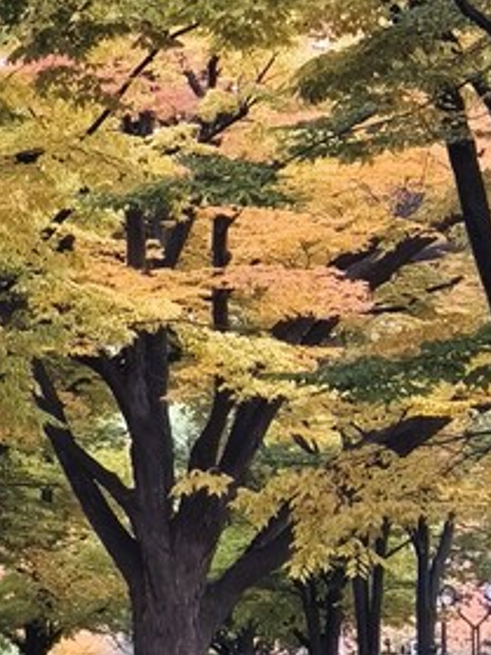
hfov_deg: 7.4
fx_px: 3747
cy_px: 617
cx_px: -63
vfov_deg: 9.9
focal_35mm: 198
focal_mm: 6.18
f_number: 1.65
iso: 100
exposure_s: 1/120
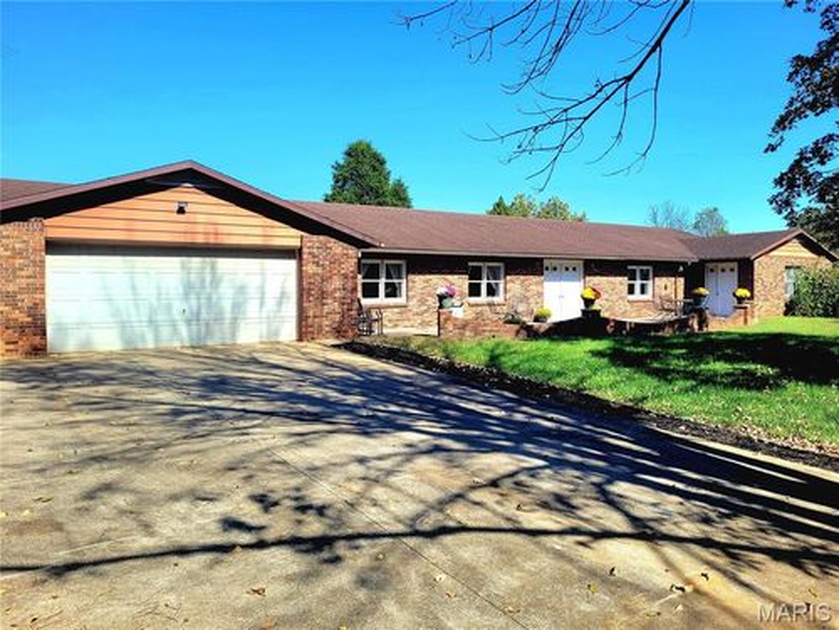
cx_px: 420
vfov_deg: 53.1
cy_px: 315
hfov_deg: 67.3
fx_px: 630
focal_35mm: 26
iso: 40
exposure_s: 1/2500
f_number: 1.8
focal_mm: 5.4
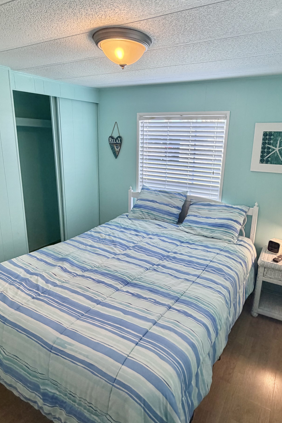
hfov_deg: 55.0
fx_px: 270
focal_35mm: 23
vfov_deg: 76.1
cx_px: 152
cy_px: 211
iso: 200
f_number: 2.2
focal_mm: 2.22
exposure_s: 1/120
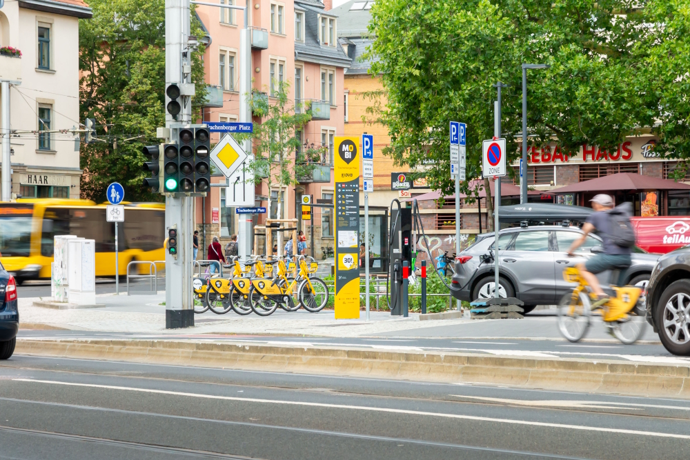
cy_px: 230
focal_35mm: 120
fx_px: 2300
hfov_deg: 17.1
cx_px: 345
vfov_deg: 11.4
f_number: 9.5
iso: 1000
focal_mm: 80
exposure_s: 1/500
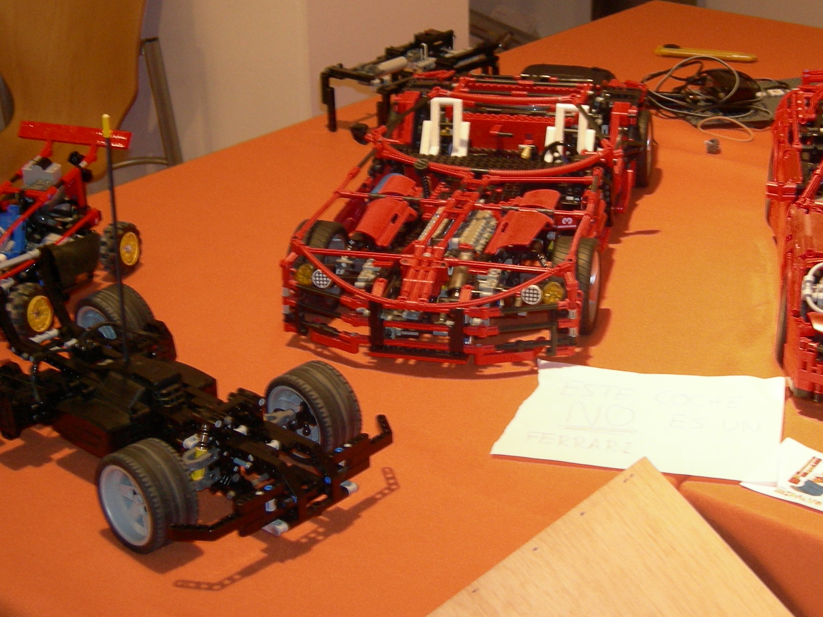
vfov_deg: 22.2
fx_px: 1569
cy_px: 249
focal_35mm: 66
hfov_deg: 29.3
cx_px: 495
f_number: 2.9
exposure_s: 1/6.6
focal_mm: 9.1
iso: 200
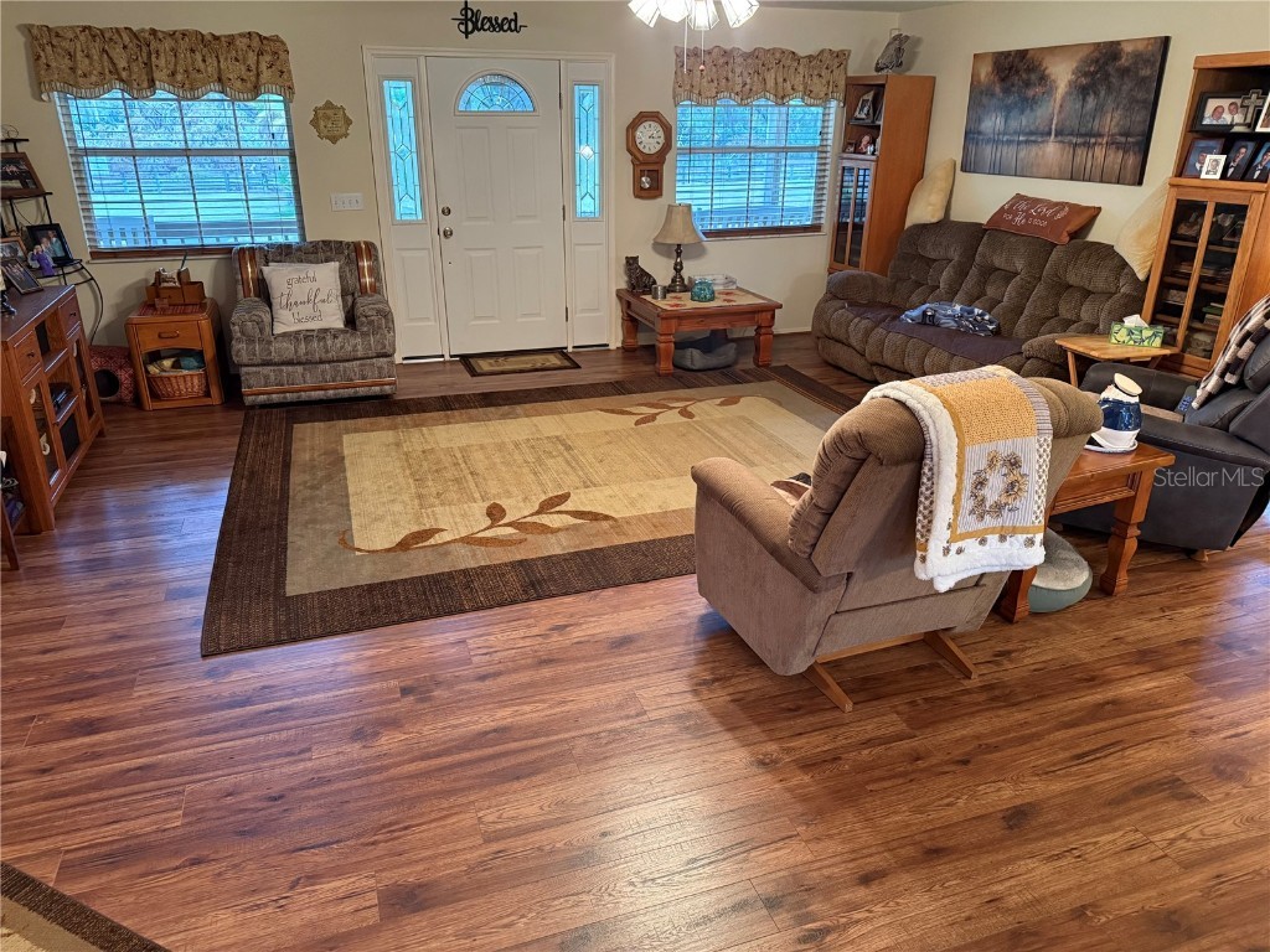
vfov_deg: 56.8
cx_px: 635
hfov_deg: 71.6
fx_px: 881
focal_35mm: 24
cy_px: 476
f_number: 1.78
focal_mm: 6.76
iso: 640
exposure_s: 1/40
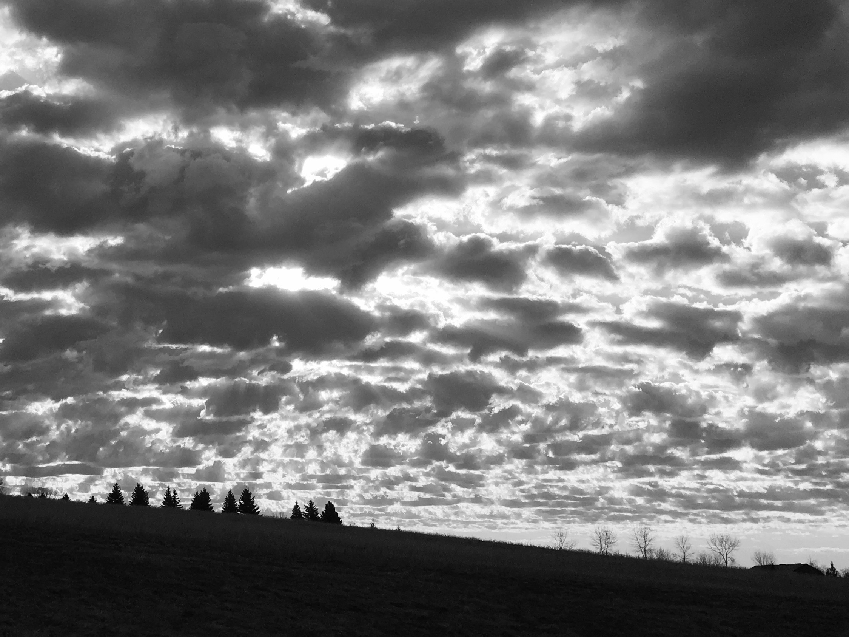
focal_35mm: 52
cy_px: 222
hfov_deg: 36.4
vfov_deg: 27.9
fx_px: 1275
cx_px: 270
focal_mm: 4.15
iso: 25
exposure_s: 1/4049
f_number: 2.2
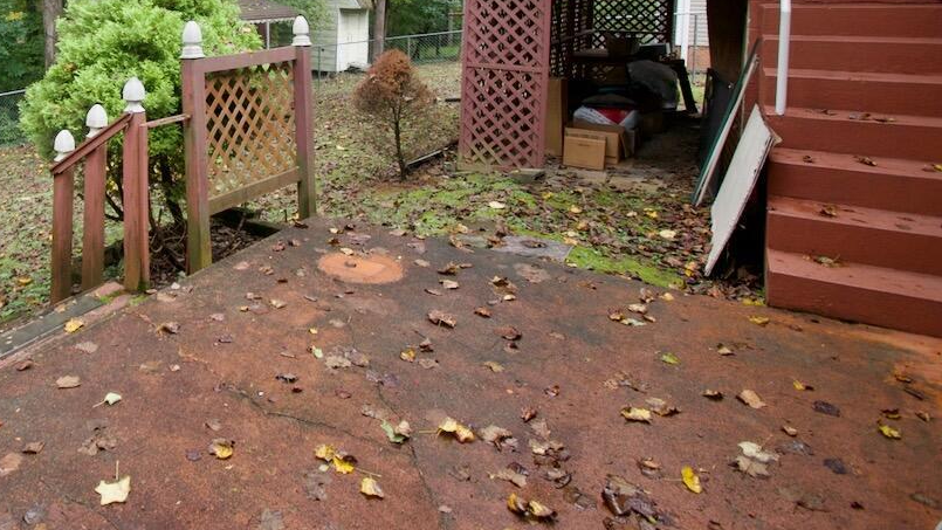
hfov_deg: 67.4
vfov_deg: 41.7
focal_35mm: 25
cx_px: 194
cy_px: 37
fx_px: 625
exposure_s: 1/200
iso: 400
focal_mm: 10
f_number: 7.1
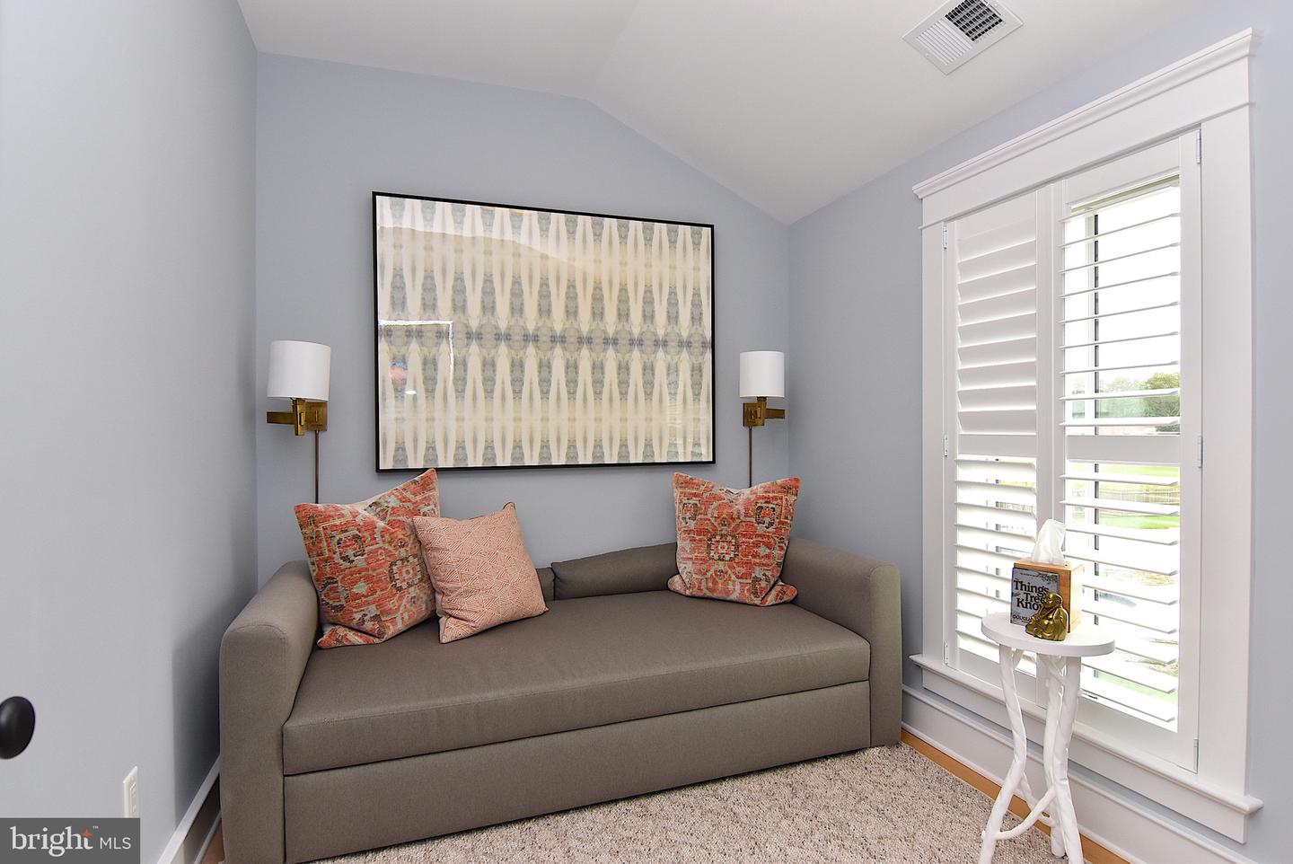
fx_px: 647
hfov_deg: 90.0
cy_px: 432
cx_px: 646
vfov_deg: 67.5
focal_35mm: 18
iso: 800
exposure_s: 1/125
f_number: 9
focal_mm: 12
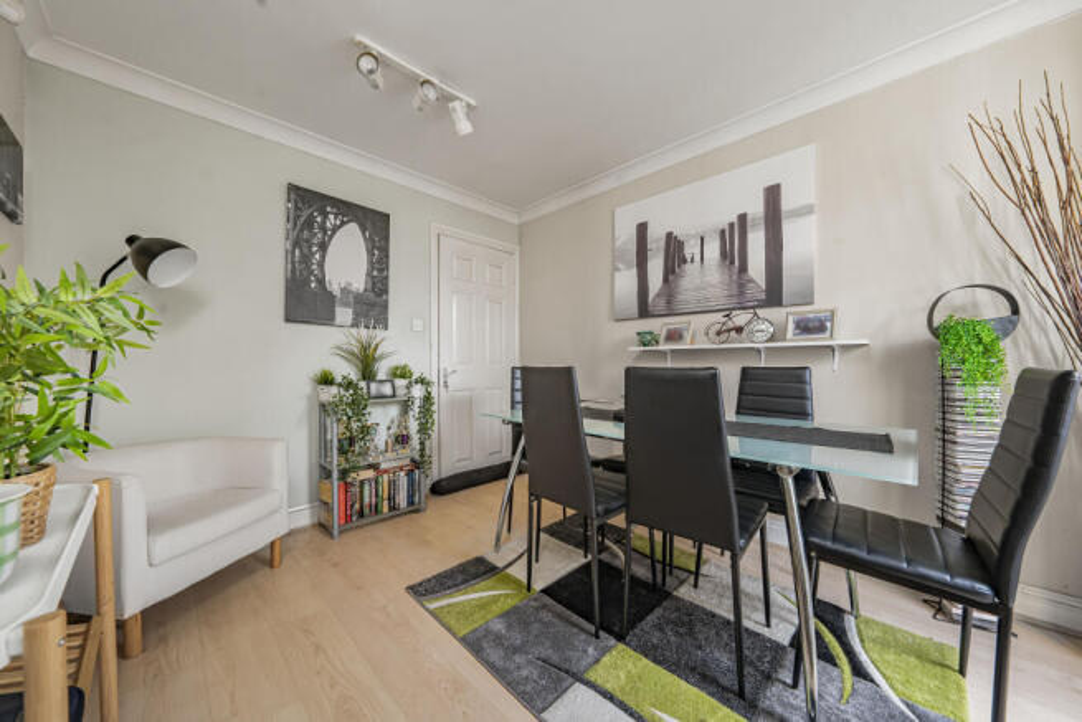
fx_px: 361
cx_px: 541
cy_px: 361
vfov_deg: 90.0
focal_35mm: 12
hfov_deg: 112.6
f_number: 9
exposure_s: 1/8
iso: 320
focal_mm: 12
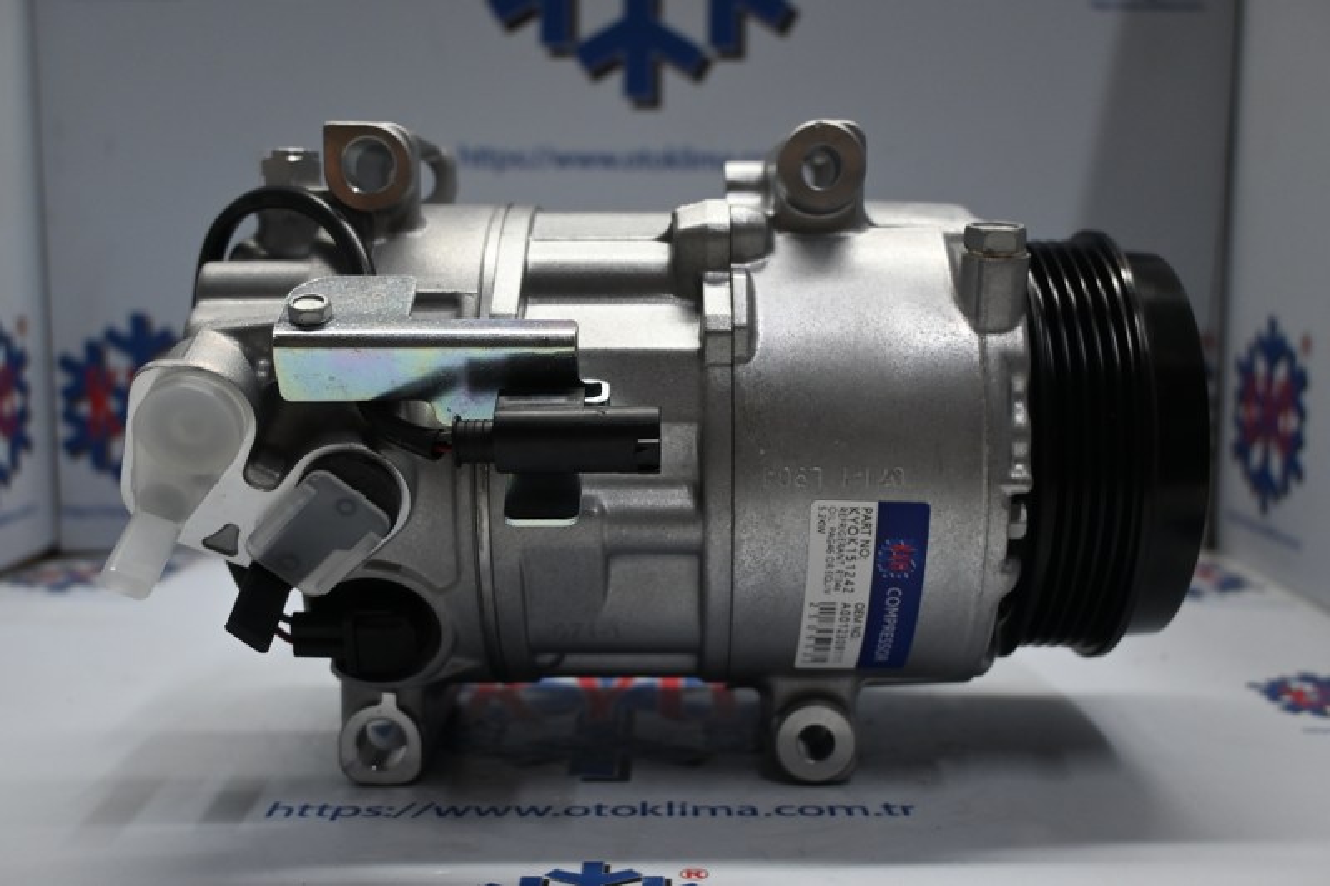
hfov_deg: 51.3
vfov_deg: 35.5
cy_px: 443
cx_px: 665
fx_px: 1385
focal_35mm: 38
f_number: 4.2
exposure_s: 1/125
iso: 720
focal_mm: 25
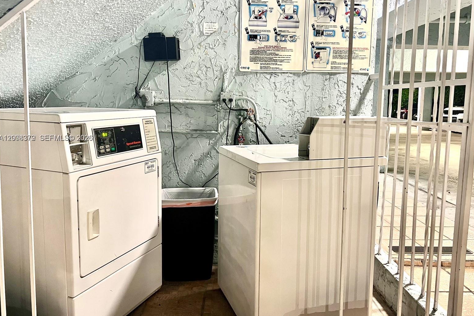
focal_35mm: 28
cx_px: 242
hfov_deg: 65.5
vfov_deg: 46.3
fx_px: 369
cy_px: 138
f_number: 1.5
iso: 400
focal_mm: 5.7
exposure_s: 1/40
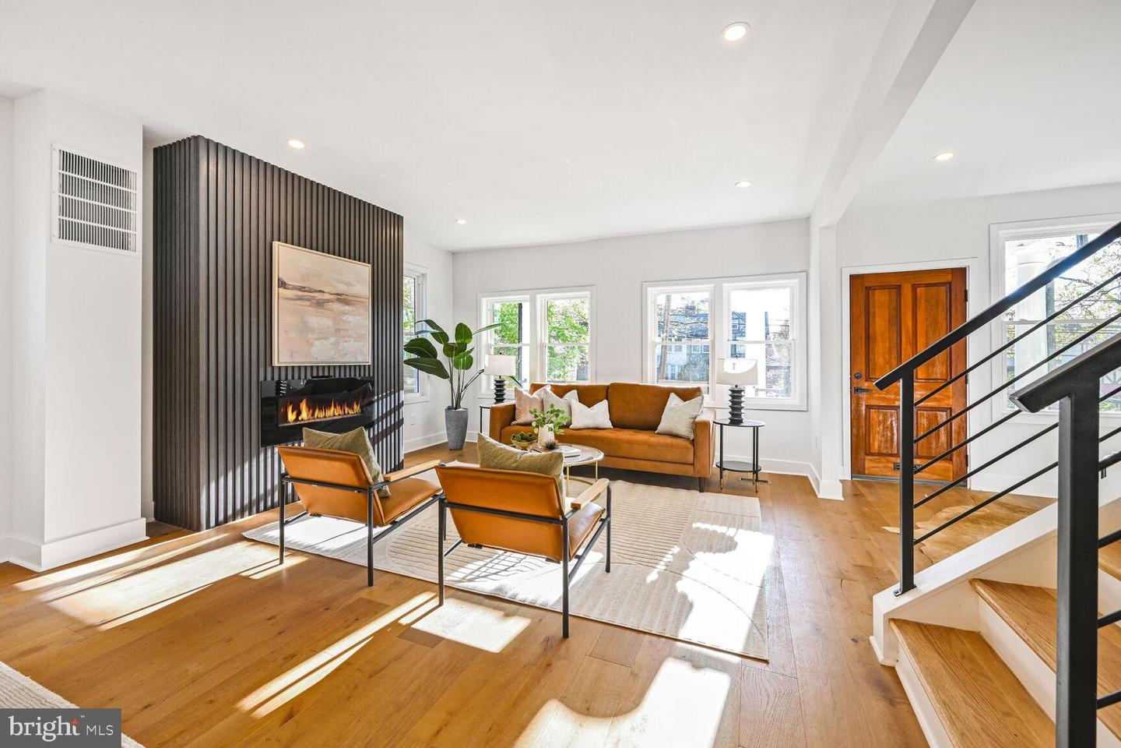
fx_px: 436
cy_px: 374
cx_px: 560
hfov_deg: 104.3
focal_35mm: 14
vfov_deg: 81.2
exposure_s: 1/20
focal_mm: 14
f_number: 9
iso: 200
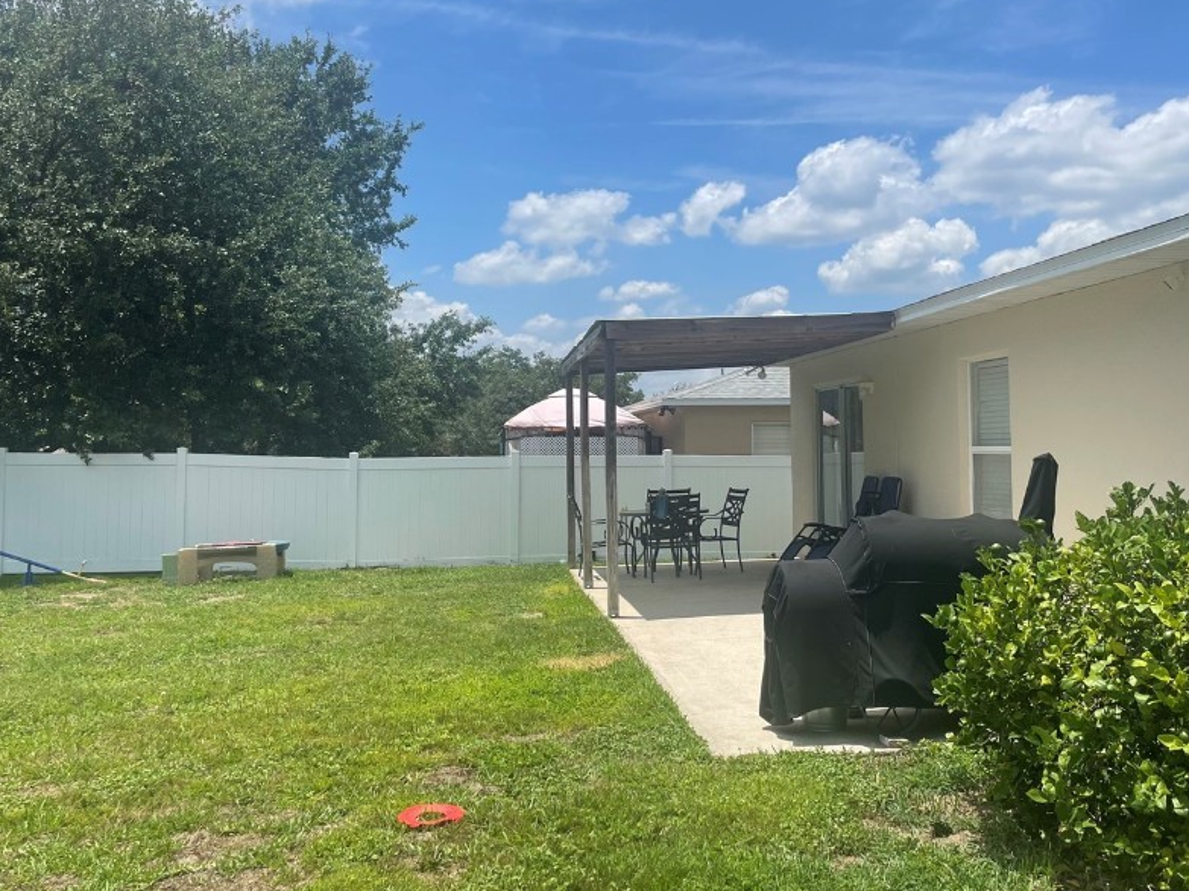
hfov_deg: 53.8
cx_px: 668
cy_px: 393
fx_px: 1168
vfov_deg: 41.7
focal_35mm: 34
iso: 32
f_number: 1.6
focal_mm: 4.2
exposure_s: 1/5000
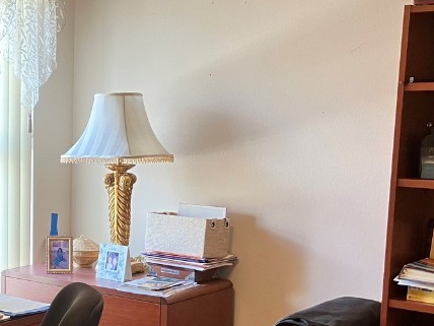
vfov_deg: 21.6
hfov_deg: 27.7
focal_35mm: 67
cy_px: 266
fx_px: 840
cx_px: 30
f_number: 1.8
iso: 80
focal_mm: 3.99
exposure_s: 1/60
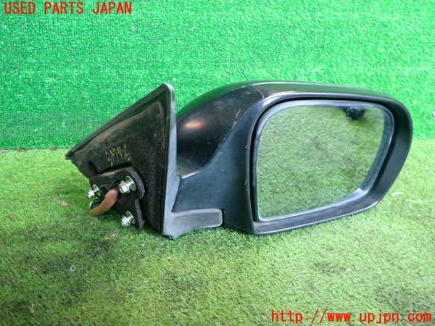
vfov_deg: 46.8
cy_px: 163
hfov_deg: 60.0
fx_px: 377
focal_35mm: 30
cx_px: 218
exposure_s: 1/30
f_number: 2.3
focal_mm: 5.4
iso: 400
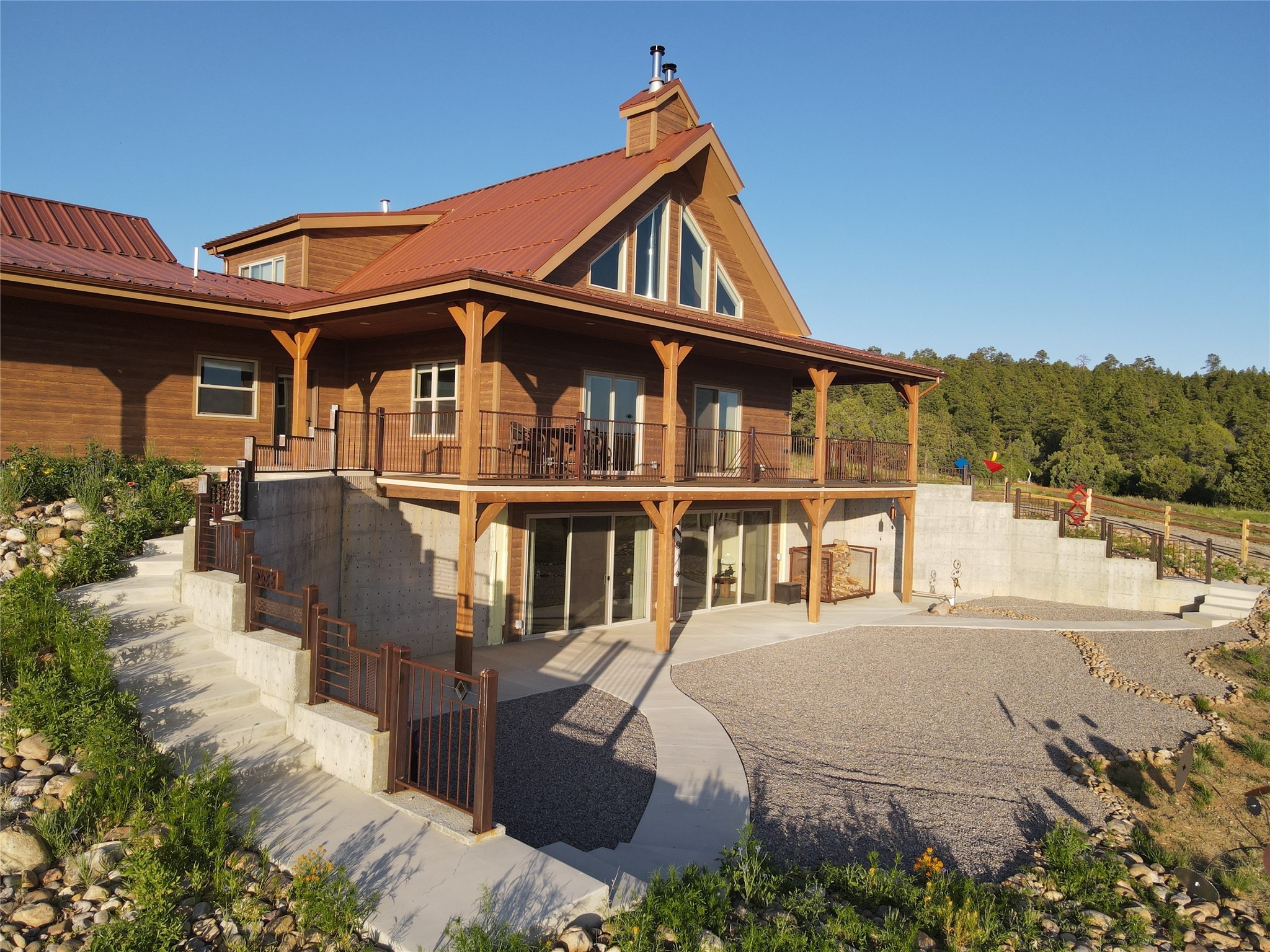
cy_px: 476
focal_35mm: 24
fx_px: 881
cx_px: 635
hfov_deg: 71.6
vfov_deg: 56.8
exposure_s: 1/400
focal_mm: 4.5
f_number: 2.8
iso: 100
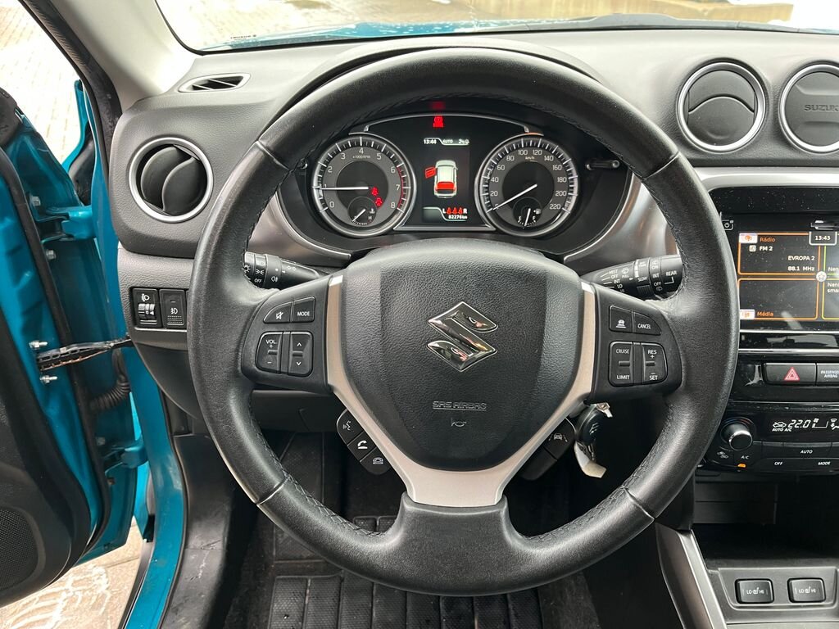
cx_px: 420
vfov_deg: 53.1
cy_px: 314
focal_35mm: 26
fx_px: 630
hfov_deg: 67.3
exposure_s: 1/60
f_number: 1.6
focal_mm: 5.1
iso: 160
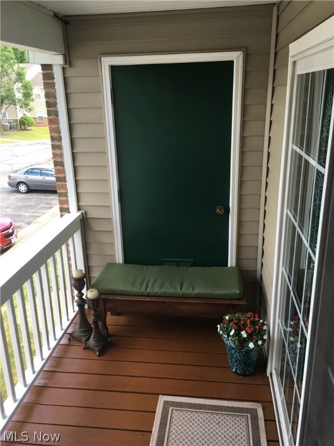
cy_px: 223
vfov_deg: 61.7
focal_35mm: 29
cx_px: 167
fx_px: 373
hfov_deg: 48.2
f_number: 2.2
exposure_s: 1/120
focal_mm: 4.15
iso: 32
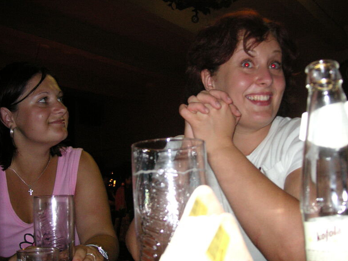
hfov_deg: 49.0
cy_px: 133
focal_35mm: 38
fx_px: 382
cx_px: 177
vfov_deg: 37.7
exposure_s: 1/45
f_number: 2.8
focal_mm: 6.1
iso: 160
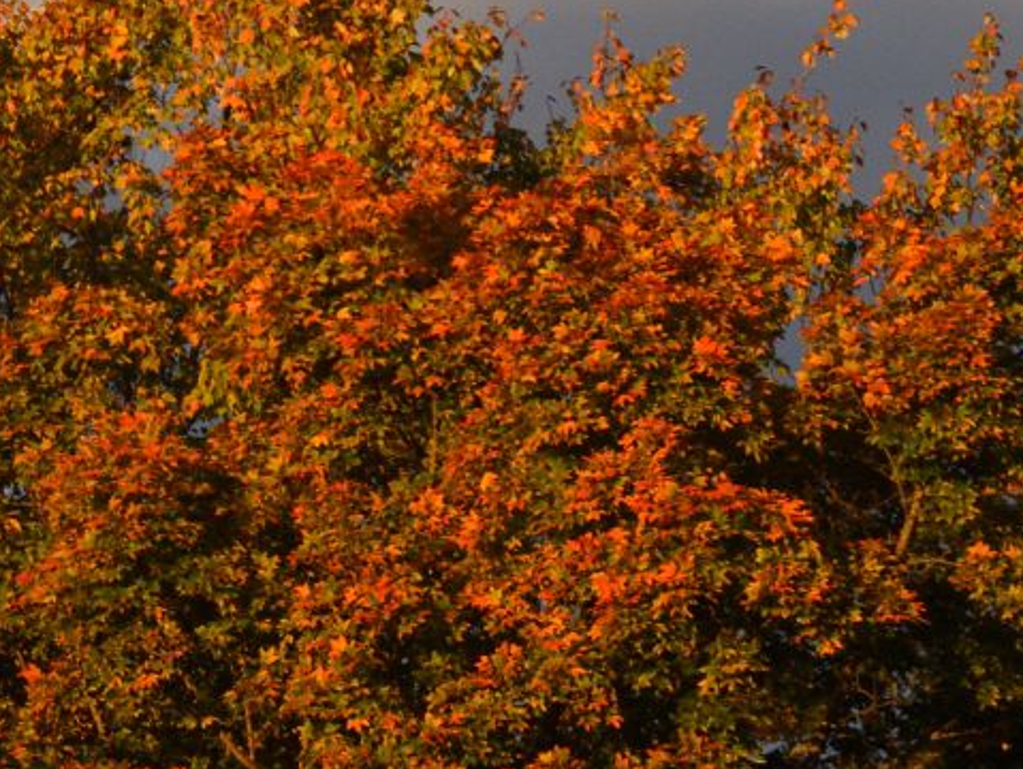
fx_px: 14580
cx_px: -316
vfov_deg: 3.0
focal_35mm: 493
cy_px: -125
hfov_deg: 4.0
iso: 1000
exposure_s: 1/1600
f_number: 8
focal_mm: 120
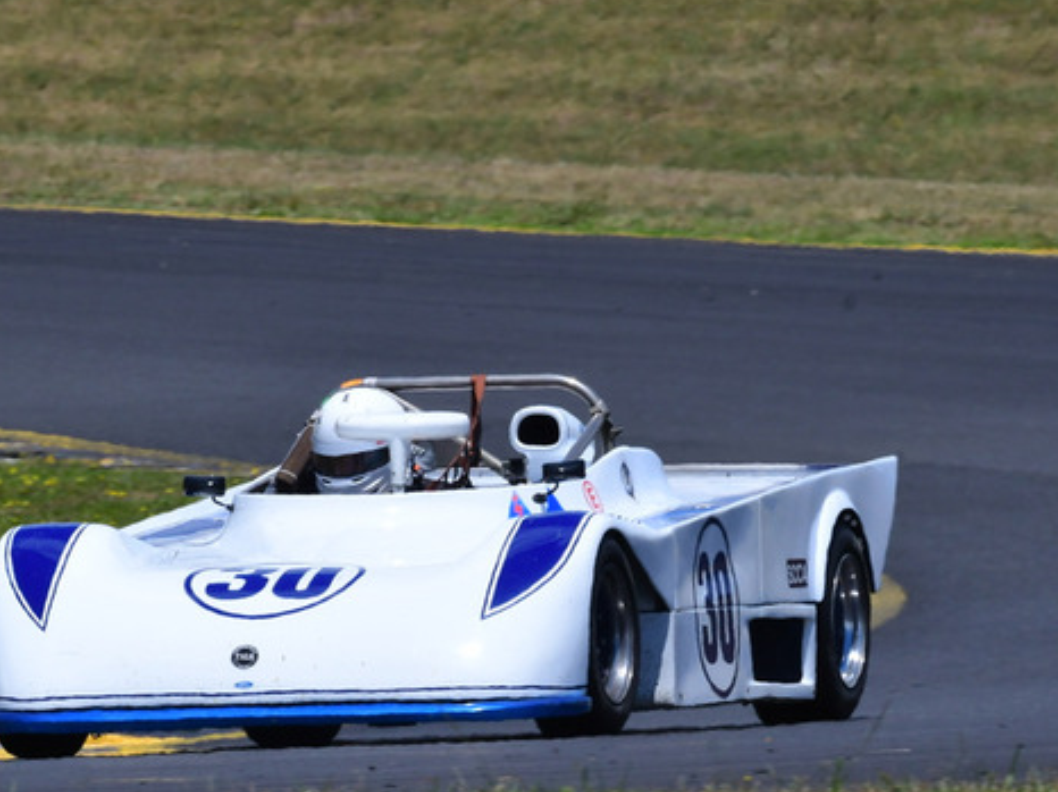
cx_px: 377
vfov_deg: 1.8
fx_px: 25752
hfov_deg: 2.4
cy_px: 338
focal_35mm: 843
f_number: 14
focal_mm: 340
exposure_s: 1/640
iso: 400
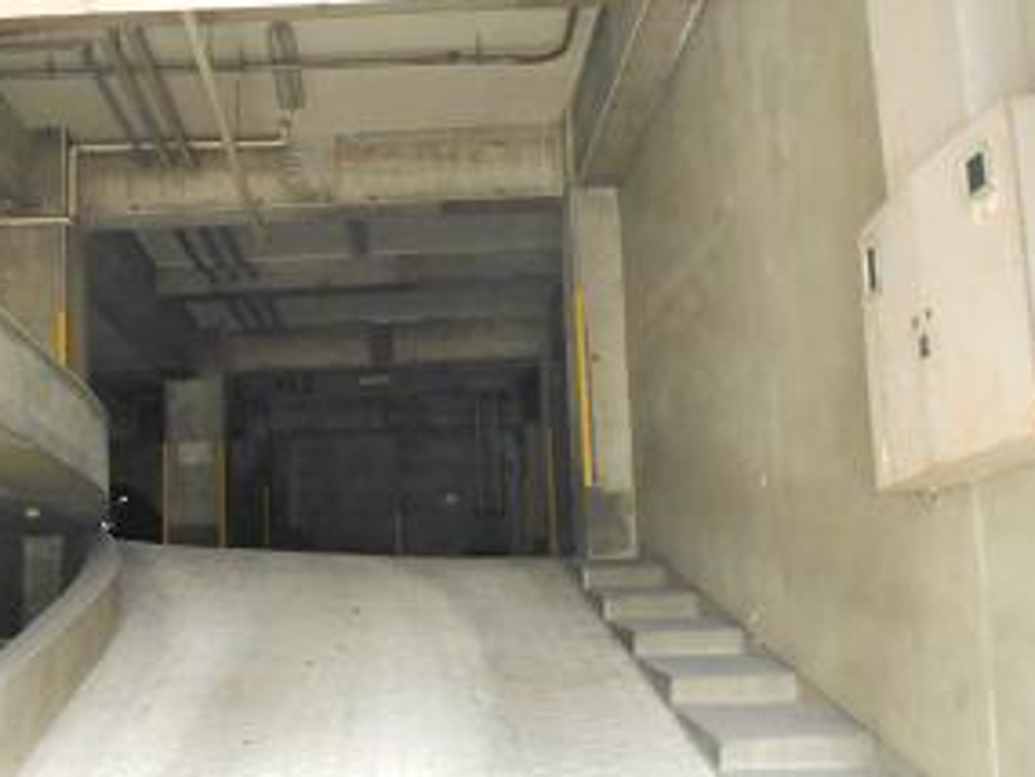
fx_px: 1316
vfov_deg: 32.6
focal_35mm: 44
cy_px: 523
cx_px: 360
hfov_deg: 42.4
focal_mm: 5.1
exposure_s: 1/25
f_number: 3.4
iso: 640
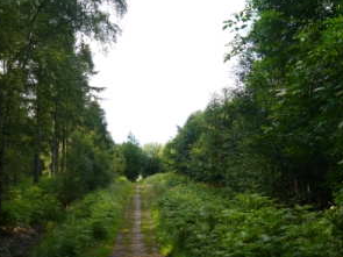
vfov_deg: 34.7
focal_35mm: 41
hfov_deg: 45.6
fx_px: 406
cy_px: 174
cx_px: 141
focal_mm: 14
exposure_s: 1/160
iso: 160
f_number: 5
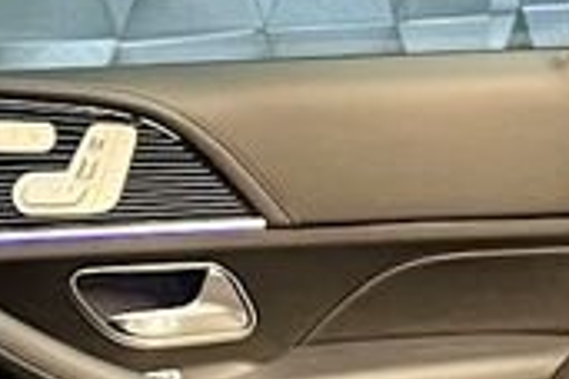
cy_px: 652
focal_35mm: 190
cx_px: 210
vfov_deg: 7.1
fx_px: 3003
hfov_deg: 10.8
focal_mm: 5.7
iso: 500
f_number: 1.5
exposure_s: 1/40
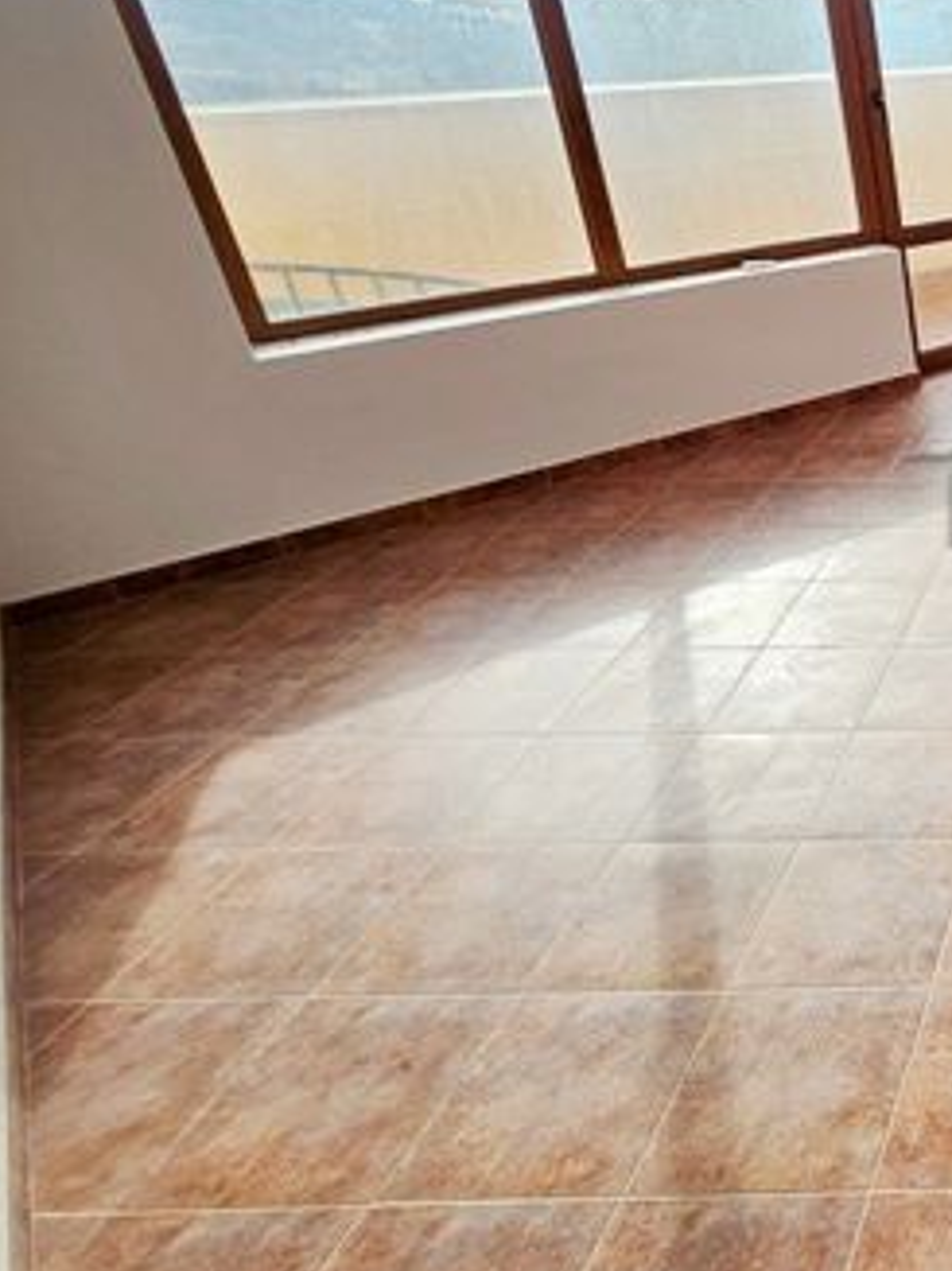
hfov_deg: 33.0
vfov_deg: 62.6
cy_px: 474
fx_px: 1027
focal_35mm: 28
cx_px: 1300
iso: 32
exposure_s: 1/210
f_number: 2.2
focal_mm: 1.7
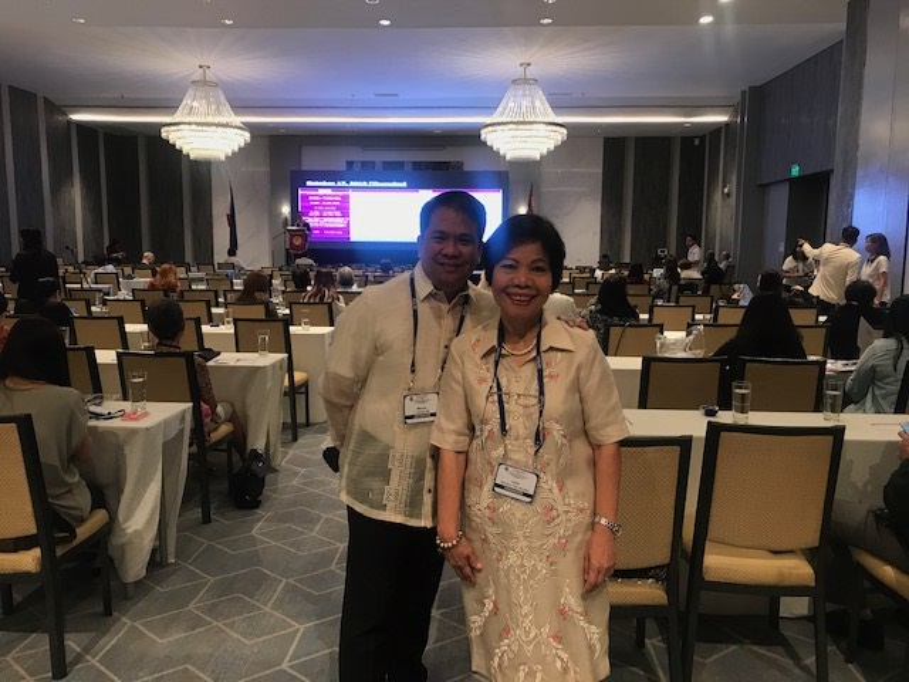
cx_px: 454
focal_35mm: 28
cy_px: 341
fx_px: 735
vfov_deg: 49.7
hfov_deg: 63.4
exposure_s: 1/17
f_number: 1.8
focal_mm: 3.99
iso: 40
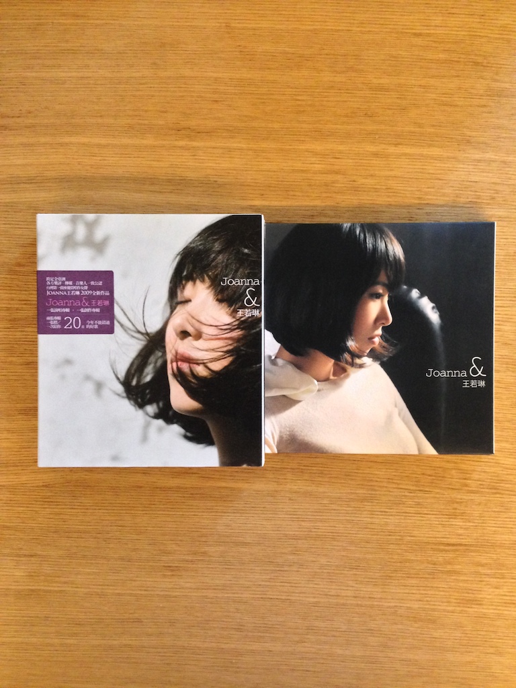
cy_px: 344
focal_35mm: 33
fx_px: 656
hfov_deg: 42.9
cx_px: 258
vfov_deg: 55.4
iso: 400
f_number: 2.4
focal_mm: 4.12
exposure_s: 1/15
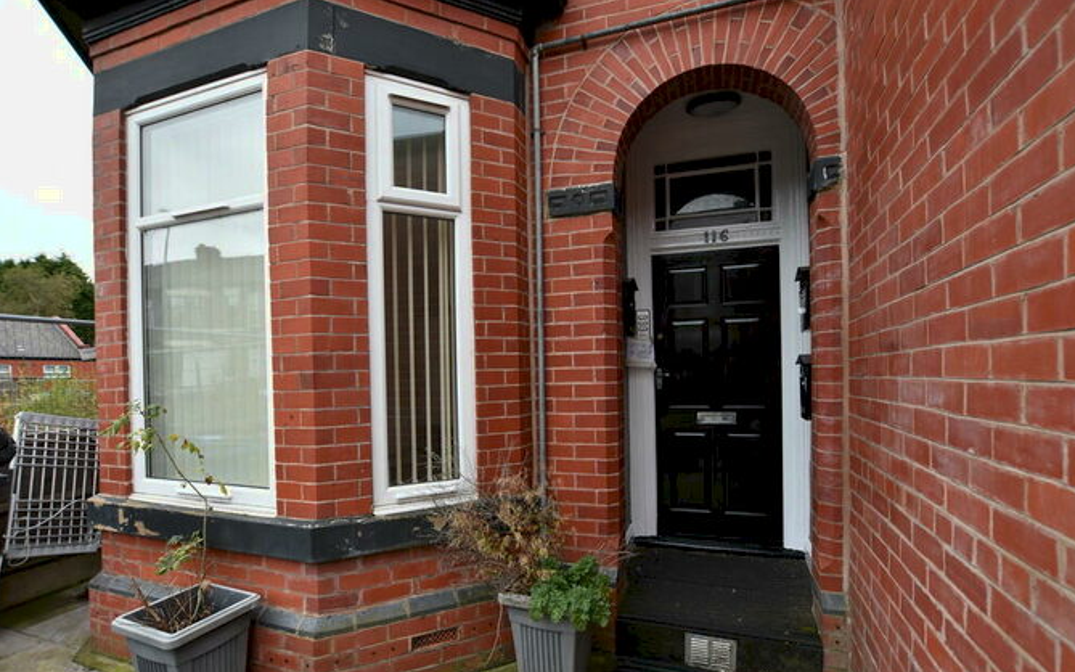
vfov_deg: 71.0
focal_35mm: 16
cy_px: 372
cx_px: 550
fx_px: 469
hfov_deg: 97.8
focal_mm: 10
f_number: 4.5
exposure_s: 1/80
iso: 100
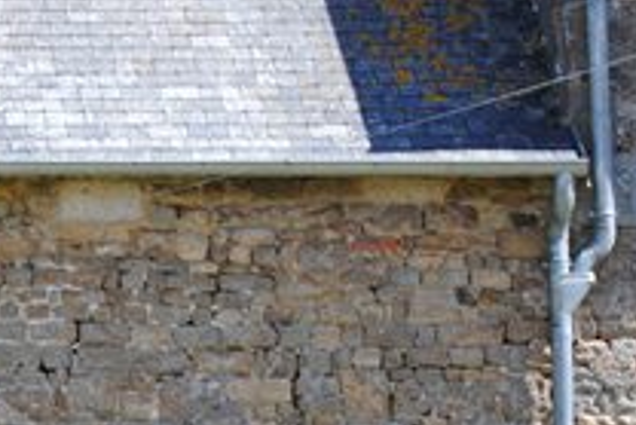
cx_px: -483
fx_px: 5620
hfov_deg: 6.3
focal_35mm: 318
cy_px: 517
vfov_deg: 4.3
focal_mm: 55
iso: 100
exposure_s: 1/160
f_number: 6.3
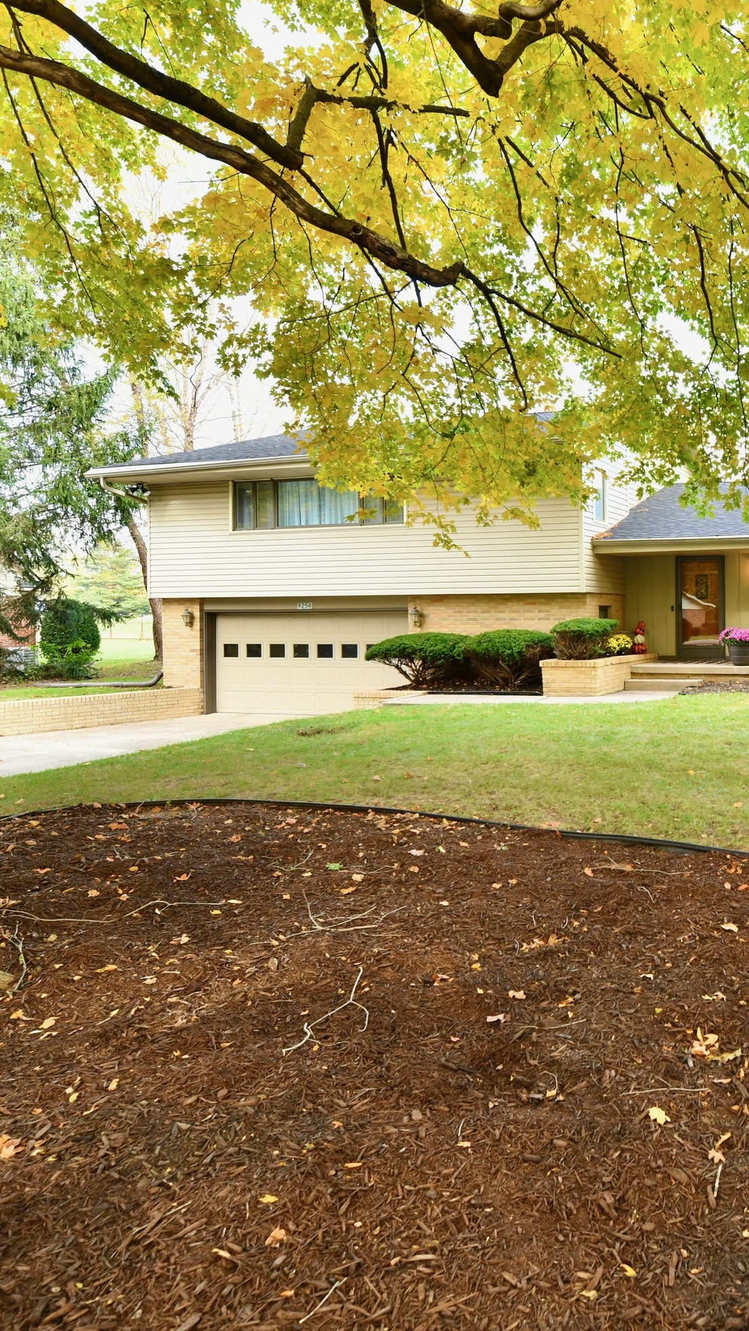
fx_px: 812
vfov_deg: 78.6
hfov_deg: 43.7
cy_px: 636
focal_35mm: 23
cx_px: 717
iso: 640
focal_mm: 14
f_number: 5.6
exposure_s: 1/125
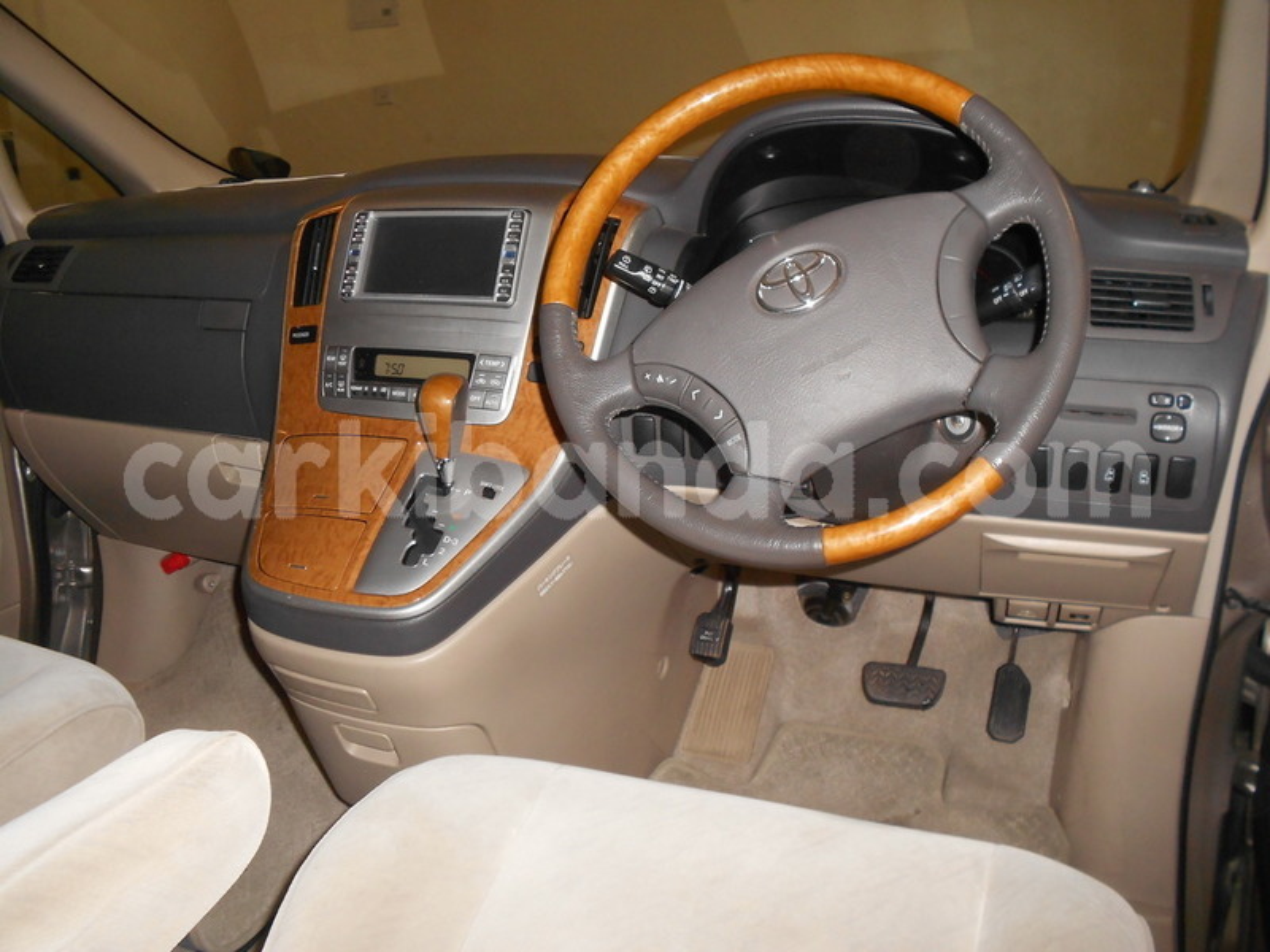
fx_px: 1578
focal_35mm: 43
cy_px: 476
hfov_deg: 43.9
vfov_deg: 33.6
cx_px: 635
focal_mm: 7.7
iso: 200
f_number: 4.2
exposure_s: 1/30
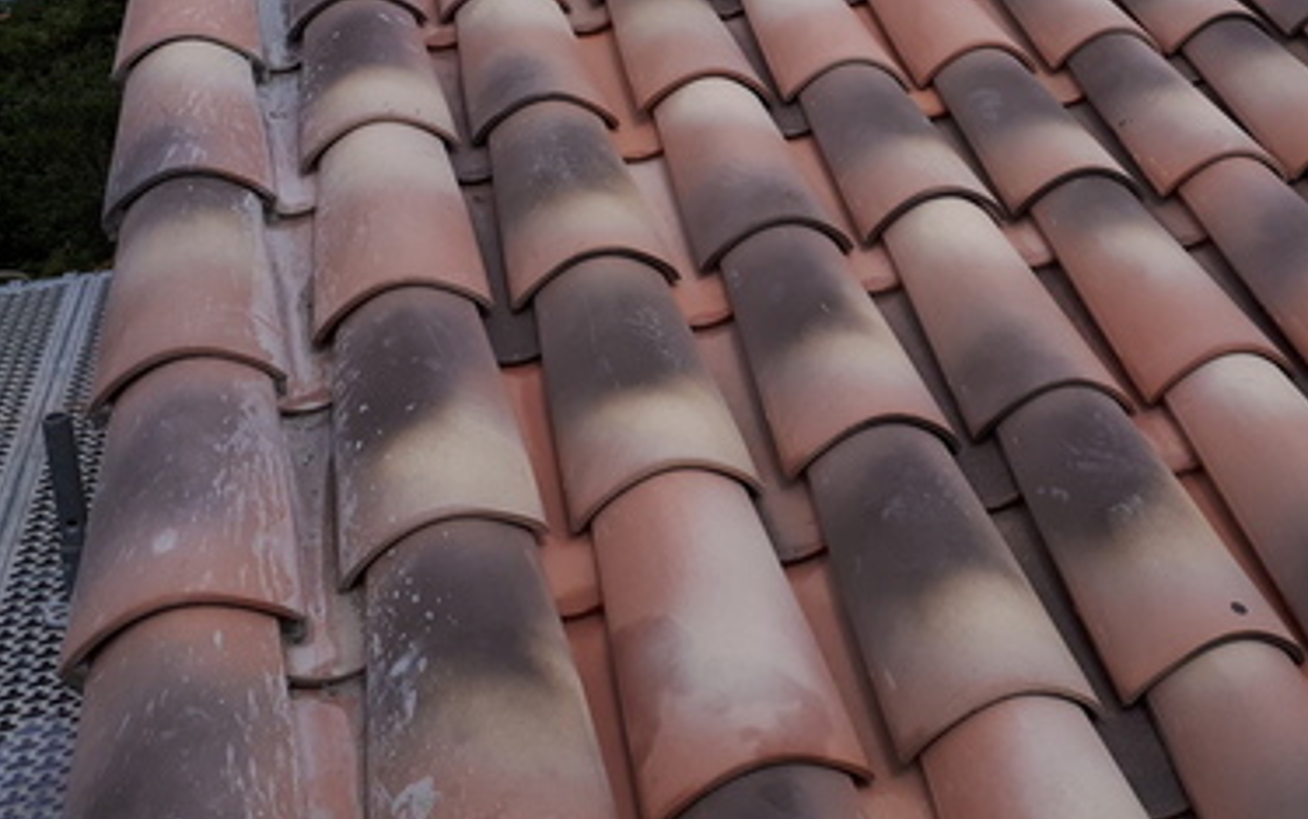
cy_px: 70
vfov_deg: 28.1
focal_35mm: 44
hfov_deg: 44.5
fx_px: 1569
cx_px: 887
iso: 40
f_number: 1.9
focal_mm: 3.6
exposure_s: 1/2611
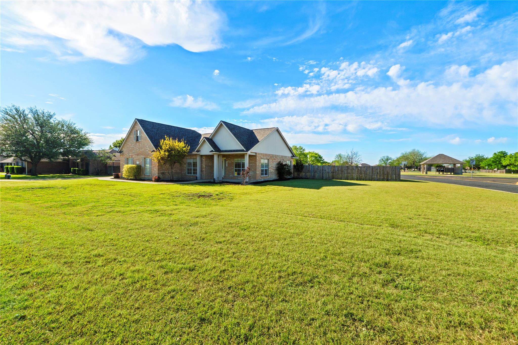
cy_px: 172
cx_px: 259
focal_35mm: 15
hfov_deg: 100.4
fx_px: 216
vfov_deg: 77.3
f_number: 11
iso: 250
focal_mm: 10
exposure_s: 1/50
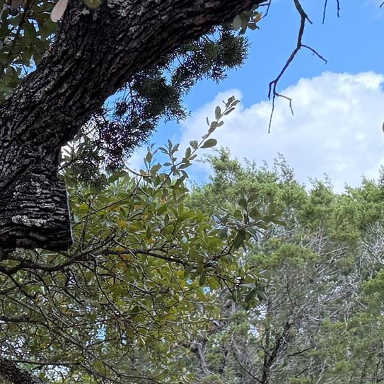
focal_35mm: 80
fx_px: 1004
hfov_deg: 18.8
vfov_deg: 19.9
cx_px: -211
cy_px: 494
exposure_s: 1/580
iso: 100
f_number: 1.78
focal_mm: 6.76
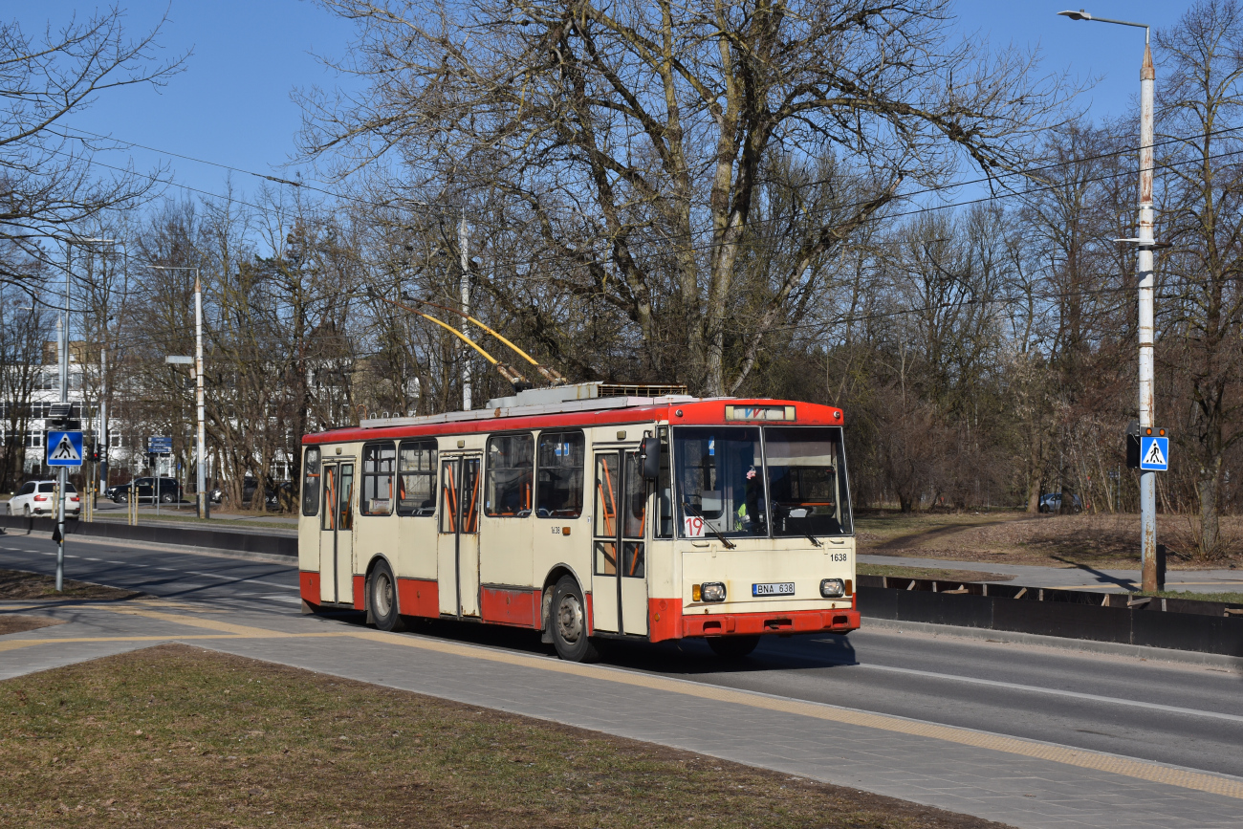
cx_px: 622
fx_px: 1968
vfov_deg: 23.8
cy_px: 414
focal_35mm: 57
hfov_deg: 35.0
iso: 100
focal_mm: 38
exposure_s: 1/640
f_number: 8
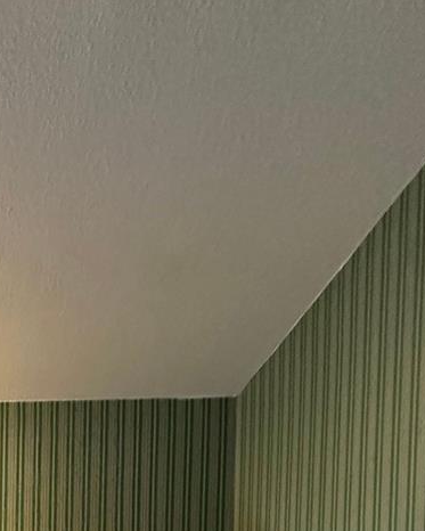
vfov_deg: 25.8
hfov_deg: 27.8
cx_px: -125
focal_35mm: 45
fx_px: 707
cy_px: 856
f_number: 2.2
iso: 1000
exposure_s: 1/60
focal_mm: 2.22
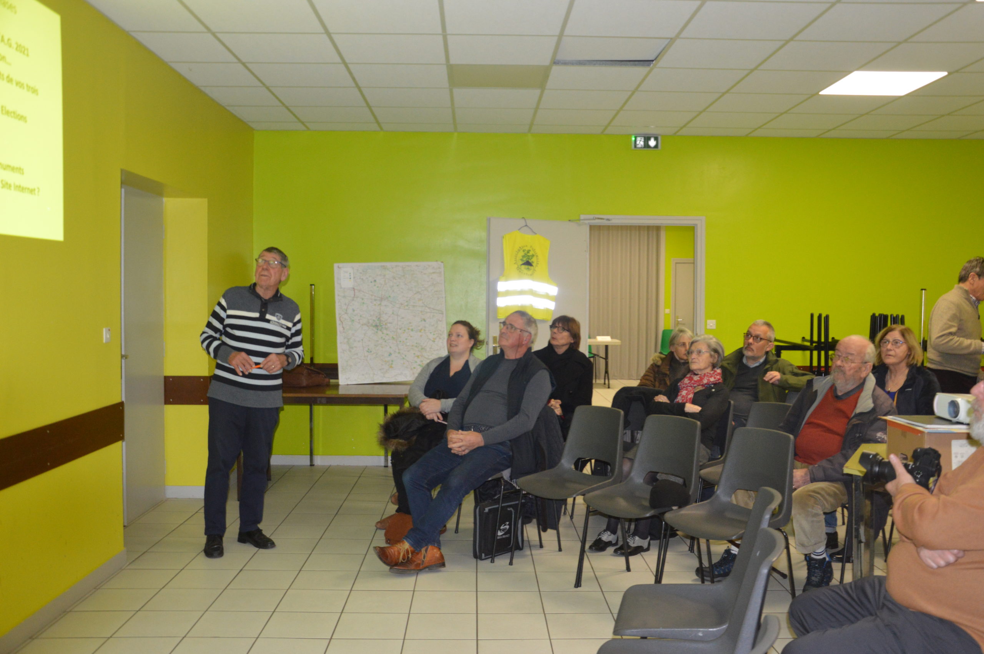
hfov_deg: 57.3
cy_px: 327
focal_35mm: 33
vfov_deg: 39.9
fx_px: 901
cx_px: 492
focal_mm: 22
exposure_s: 1/60
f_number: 3.8
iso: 1250
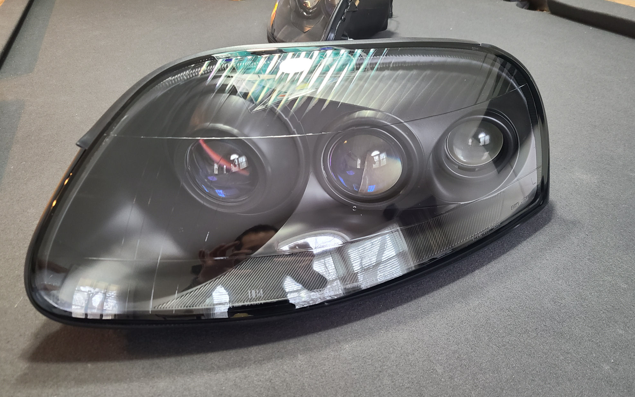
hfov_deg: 66.5
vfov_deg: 44.4
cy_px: 225
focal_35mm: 28
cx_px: 321
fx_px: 485
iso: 320
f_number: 1.8
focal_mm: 5.4
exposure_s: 1/40
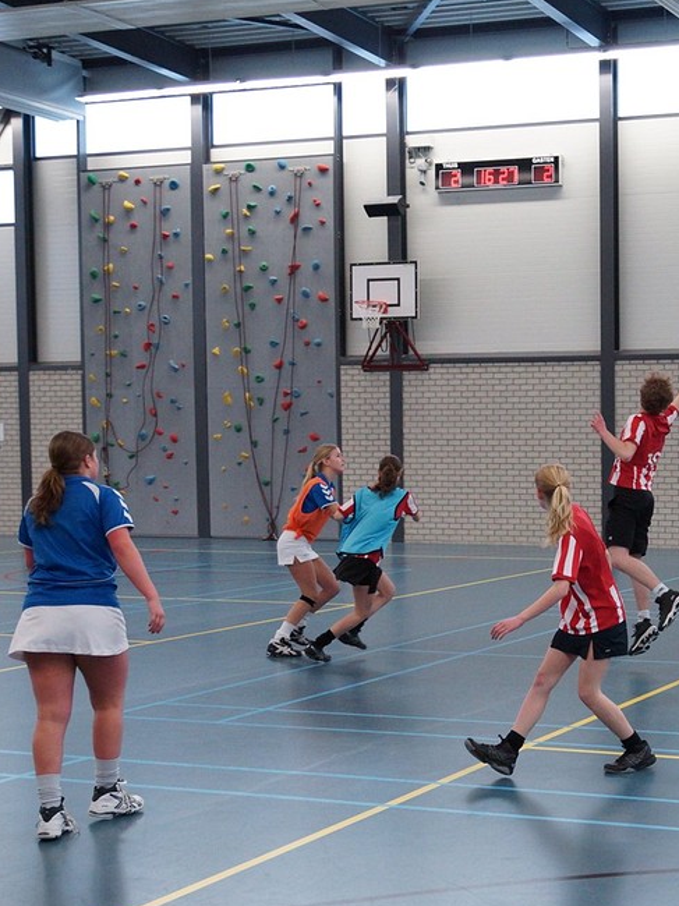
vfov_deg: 38.2
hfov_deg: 27.1
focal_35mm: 50
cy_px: 462
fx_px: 1309
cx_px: 712
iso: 1250
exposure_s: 1/320
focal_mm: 22
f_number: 3.2
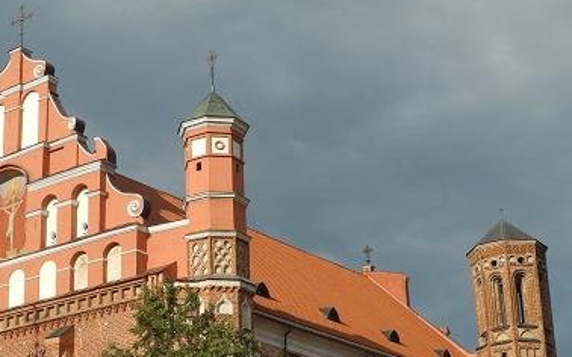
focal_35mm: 79
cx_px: 233
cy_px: 221
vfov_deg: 16.5
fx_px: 1231
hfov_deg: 26.1
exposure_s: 1/1000
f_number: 4.5
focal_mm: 11.8
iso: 100
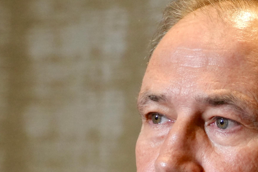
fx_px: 1444
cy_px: 217
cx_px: 245
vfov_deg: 6.8
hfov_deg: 10.1
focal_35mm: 201
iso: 2000
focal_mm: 47
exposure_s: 1/160
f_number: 4
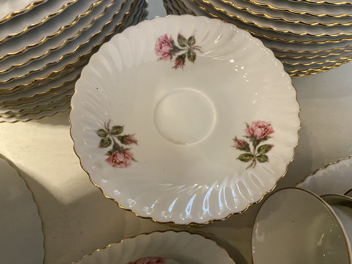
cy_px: 132
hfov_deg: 67.3
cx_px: 176
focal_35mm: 26
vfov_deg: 53.1
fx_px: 264
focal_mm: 4.25
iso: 500
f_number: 1.8
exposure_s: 1/50
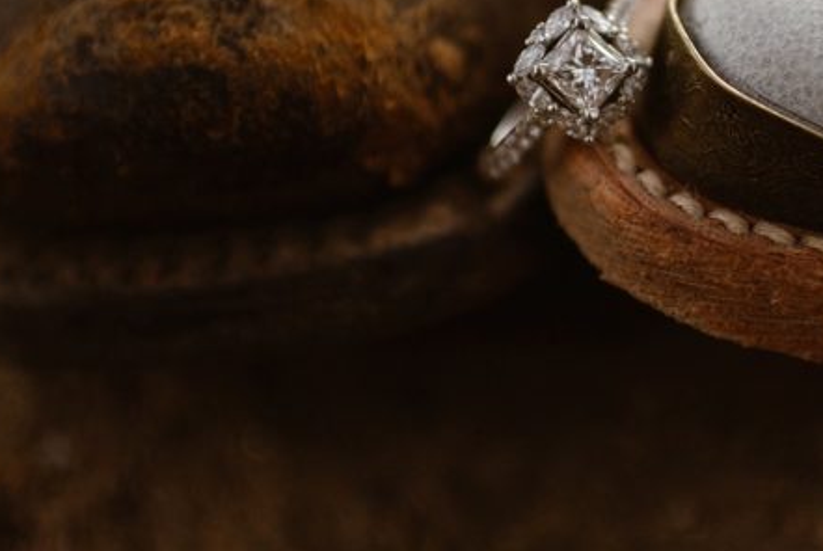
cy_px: 58
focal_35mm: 81
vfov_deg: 16.7
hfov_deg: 24.6
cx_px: 665
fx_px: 1854
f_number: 2
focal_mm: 35
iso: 200
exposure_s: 1/320
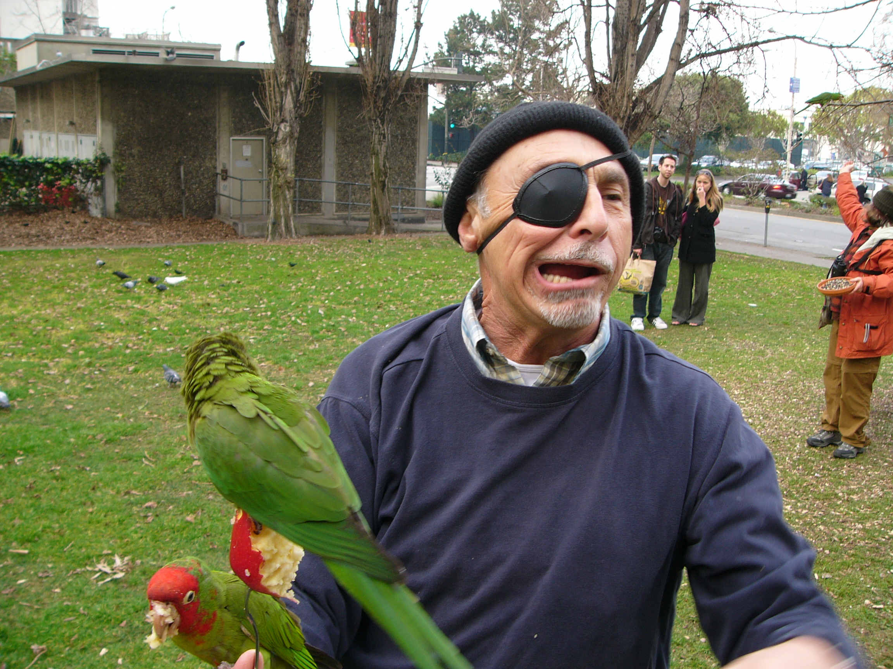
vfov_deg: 39.7
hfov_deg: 51.4
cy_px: 334
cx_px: 446
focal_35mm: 36
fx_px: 929
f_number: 2.8
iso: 50
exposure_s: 1/30
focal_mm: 6
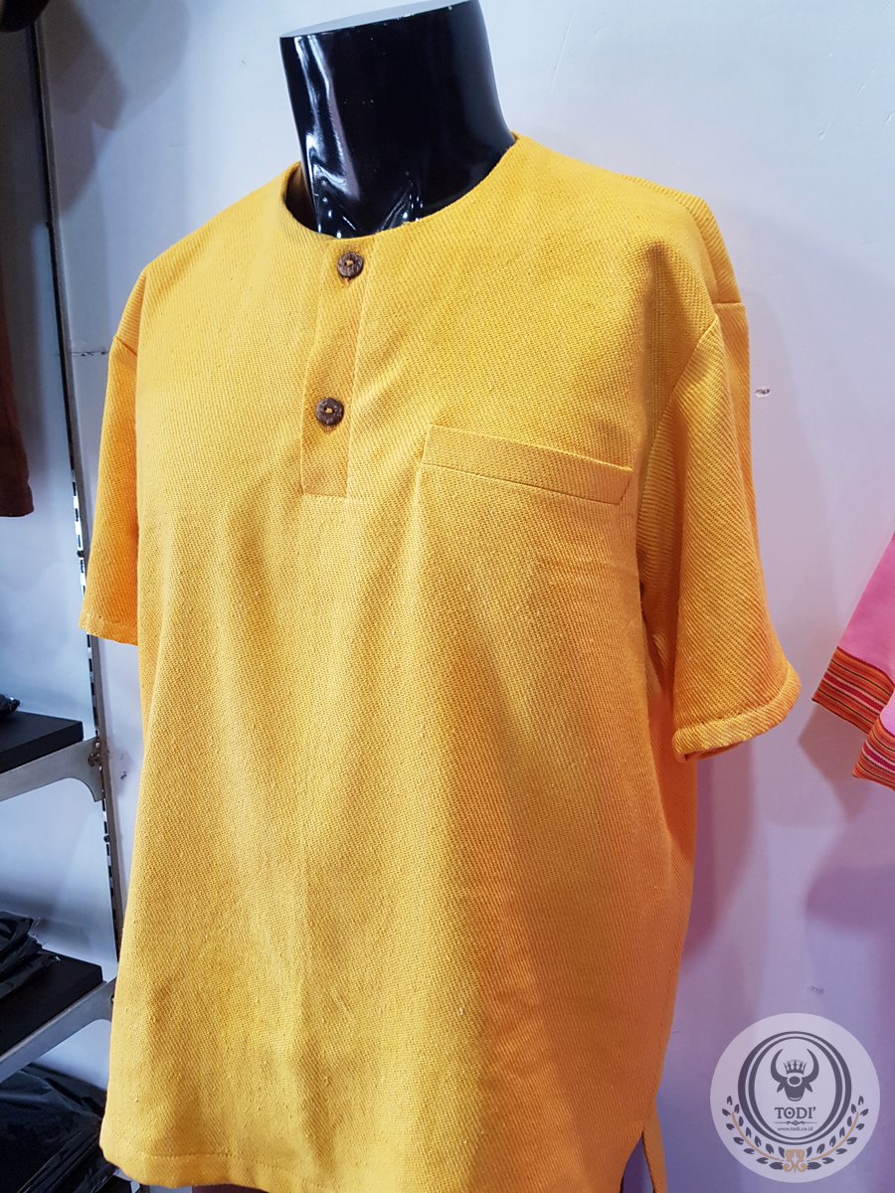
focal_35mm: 26
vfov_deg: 67.3
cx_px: 448
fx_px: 896
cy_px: 596
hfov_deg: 53.1
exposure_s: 1/50
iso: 160
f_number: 1.7
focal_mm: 4.3
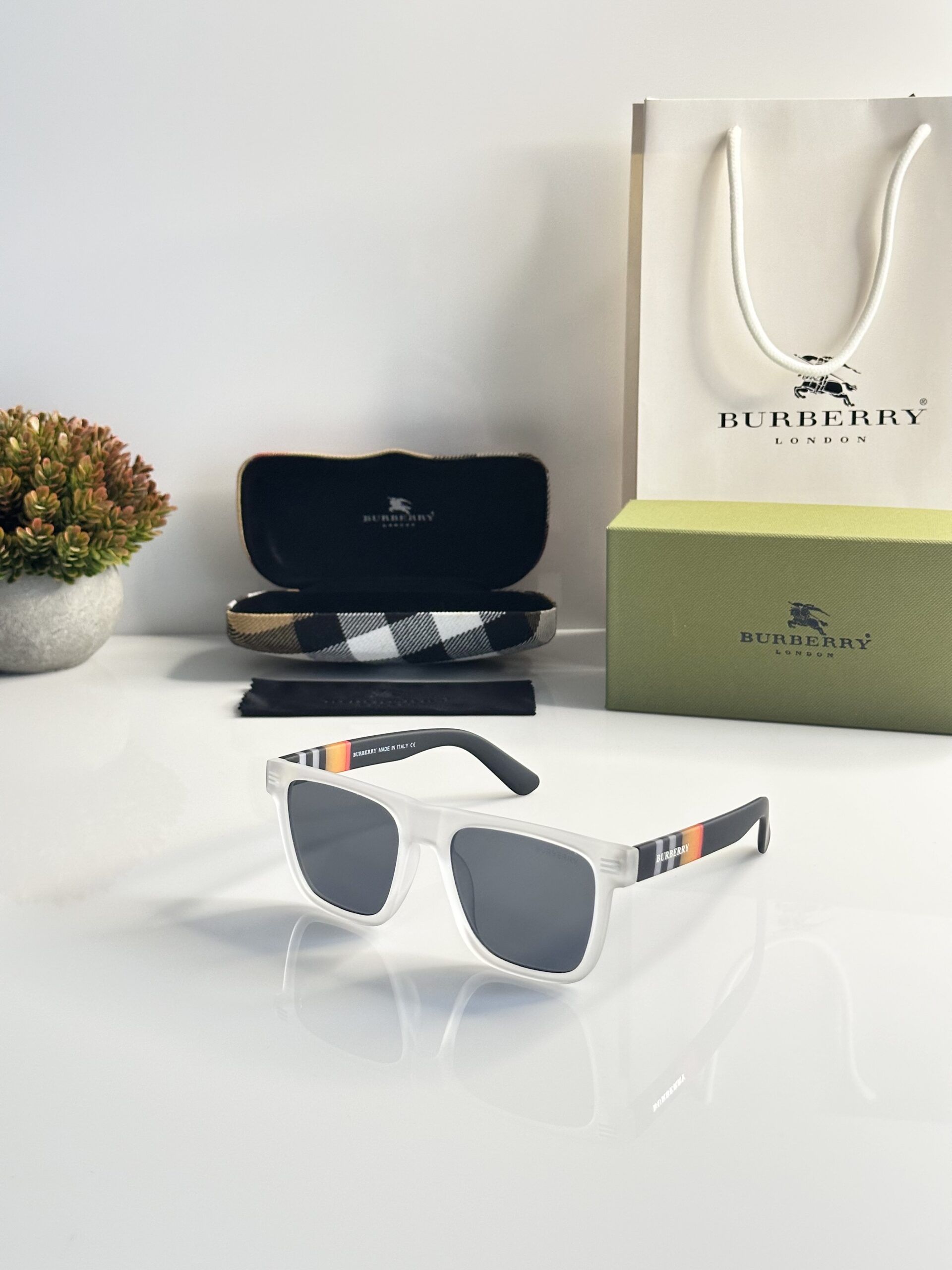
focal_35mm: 48
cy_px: 635
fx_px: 1760
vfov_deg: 39.7
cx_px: 476
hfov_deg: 30.3
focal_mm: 6.86
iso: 250
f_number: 1.78
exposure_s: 1/58
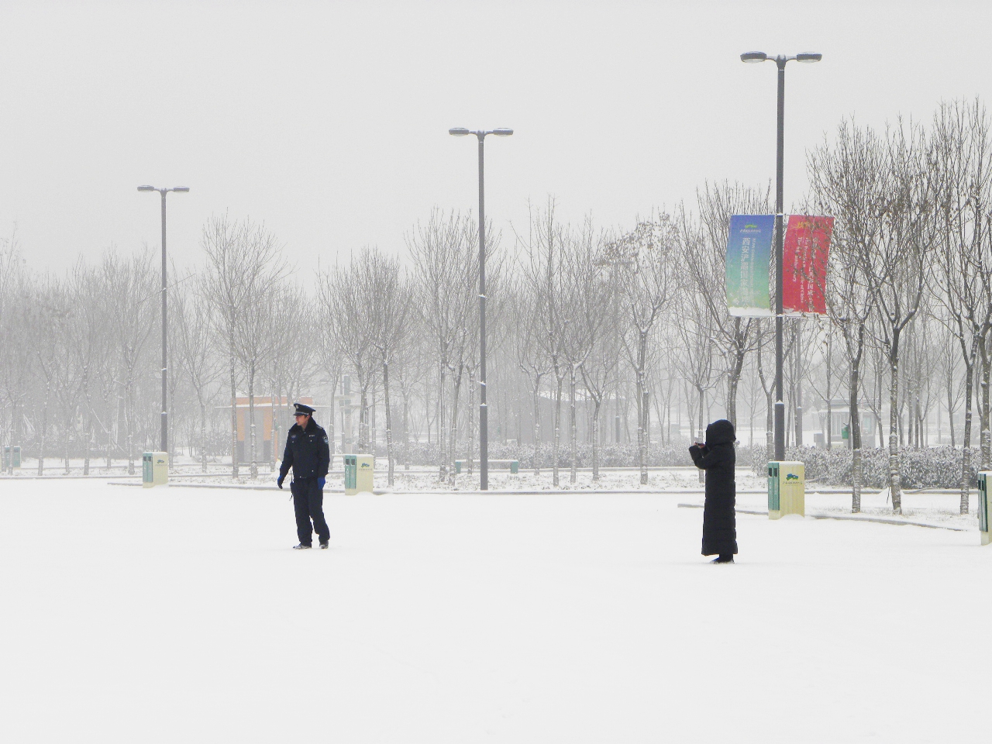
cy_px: 372
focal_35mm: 162
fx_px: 4642
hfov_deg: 12.2
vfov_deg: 9.2
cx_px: 496
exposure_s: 1/198
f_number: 5.6
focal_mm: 28.8
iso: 64
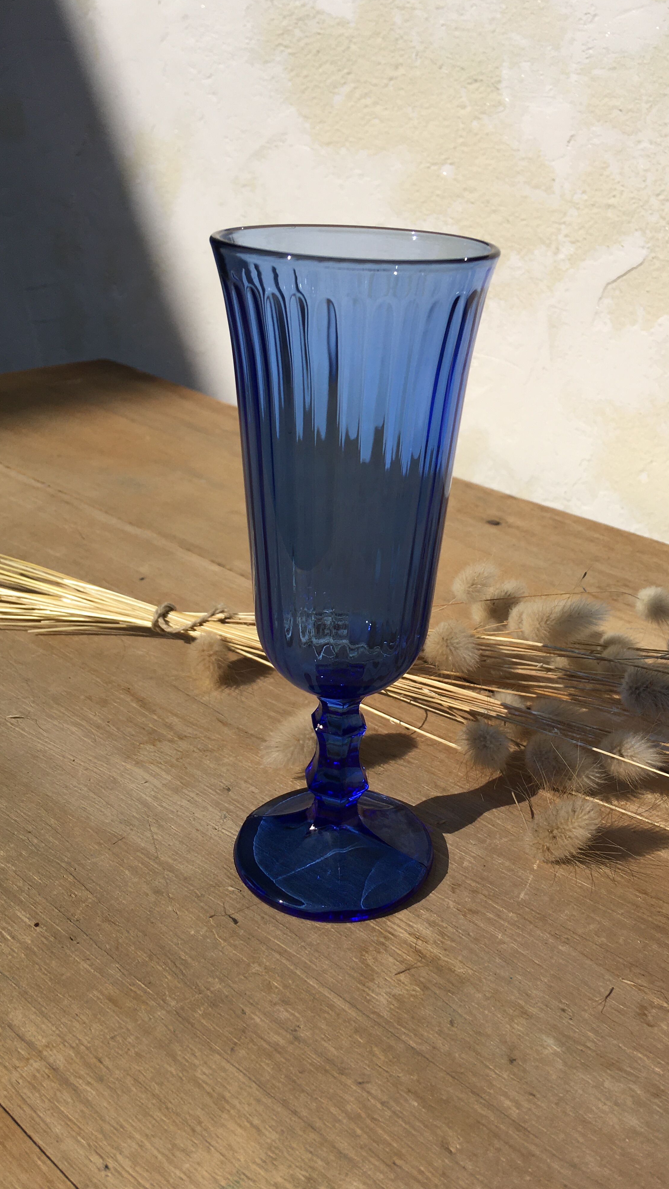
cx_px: 388
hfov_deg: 36.6
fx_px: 1009
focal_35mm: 32
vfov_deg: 61.0
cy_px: 589
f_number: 2.2
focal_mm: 4.15
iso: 25
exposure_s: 1/4274
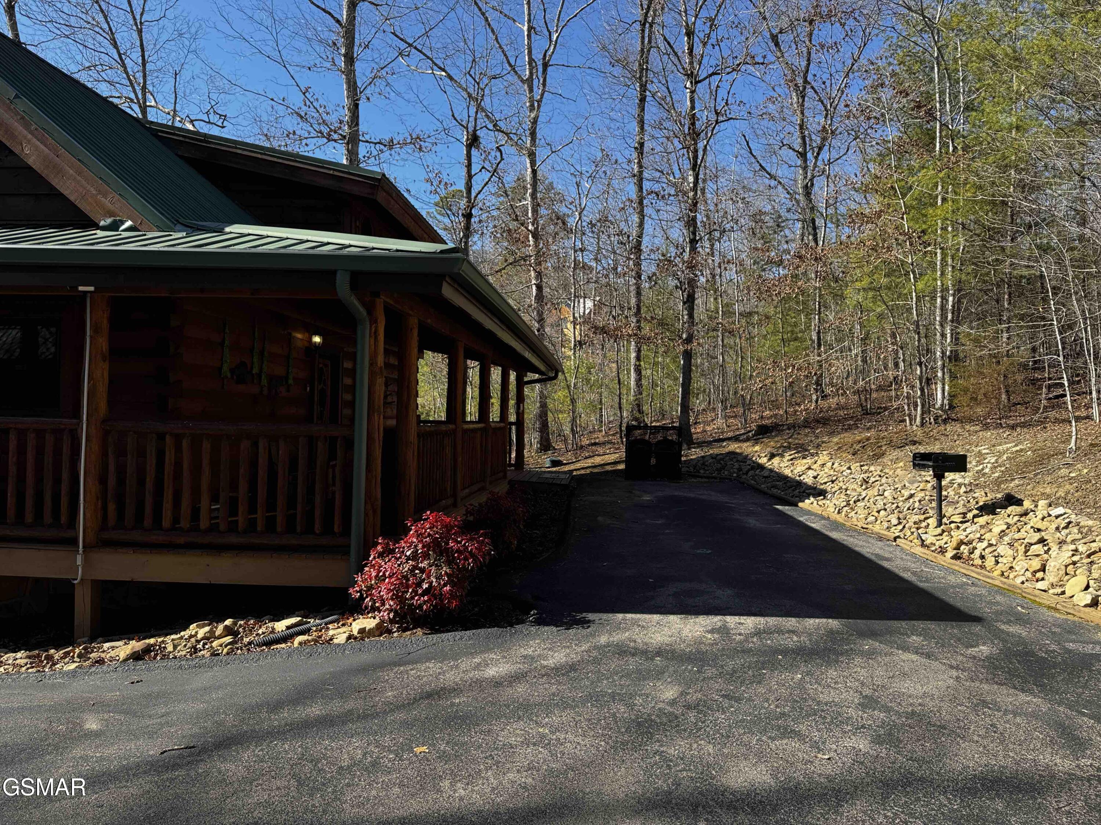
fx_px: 763
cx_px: 550
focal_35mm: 24
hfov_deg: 71.6
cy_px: 412
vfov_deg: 56.8
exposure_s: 1/1488
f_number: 1.78
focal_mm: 6.76
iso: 80
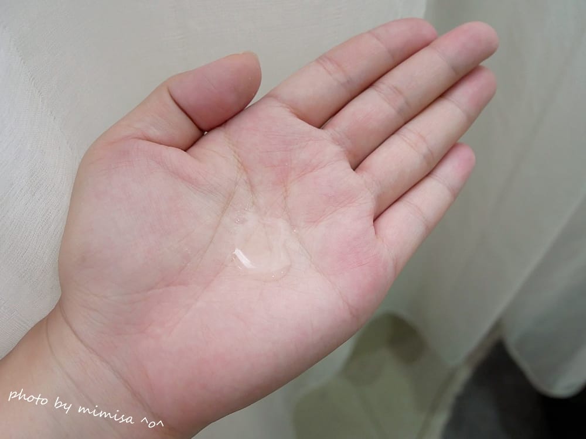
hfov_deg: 71.6
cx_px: 293
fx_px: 406
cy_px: 220
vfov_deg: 56.8
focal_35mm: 24
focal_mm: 12
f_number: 3.5
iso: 1250
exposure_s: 1/60
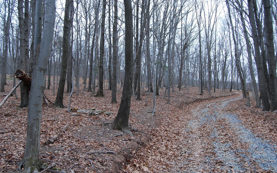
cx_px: 139
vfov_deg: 37.3
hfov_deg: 56.7
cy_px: 89
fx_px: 257
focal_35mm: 34
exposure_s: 1/60
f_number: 5.6
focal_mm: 22
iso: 200
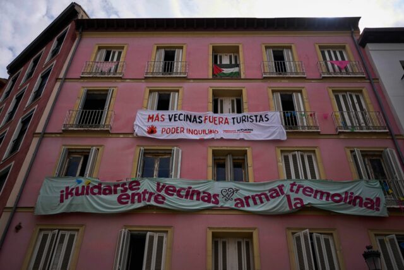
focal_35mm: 35
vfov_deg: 37.9
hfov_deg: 54.4
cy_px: 135
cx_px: 202
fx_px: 393
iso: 50
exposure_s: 1/5000
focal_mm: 35
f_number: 1.4
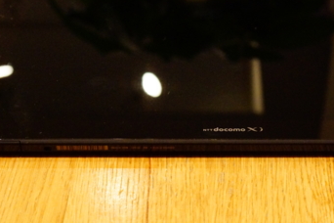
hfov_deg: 24.1
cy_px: 126
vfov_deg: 16.3
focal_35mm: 84
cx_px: 228
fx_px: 779
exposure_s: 1/15
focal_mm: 30
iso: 3200
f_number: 8
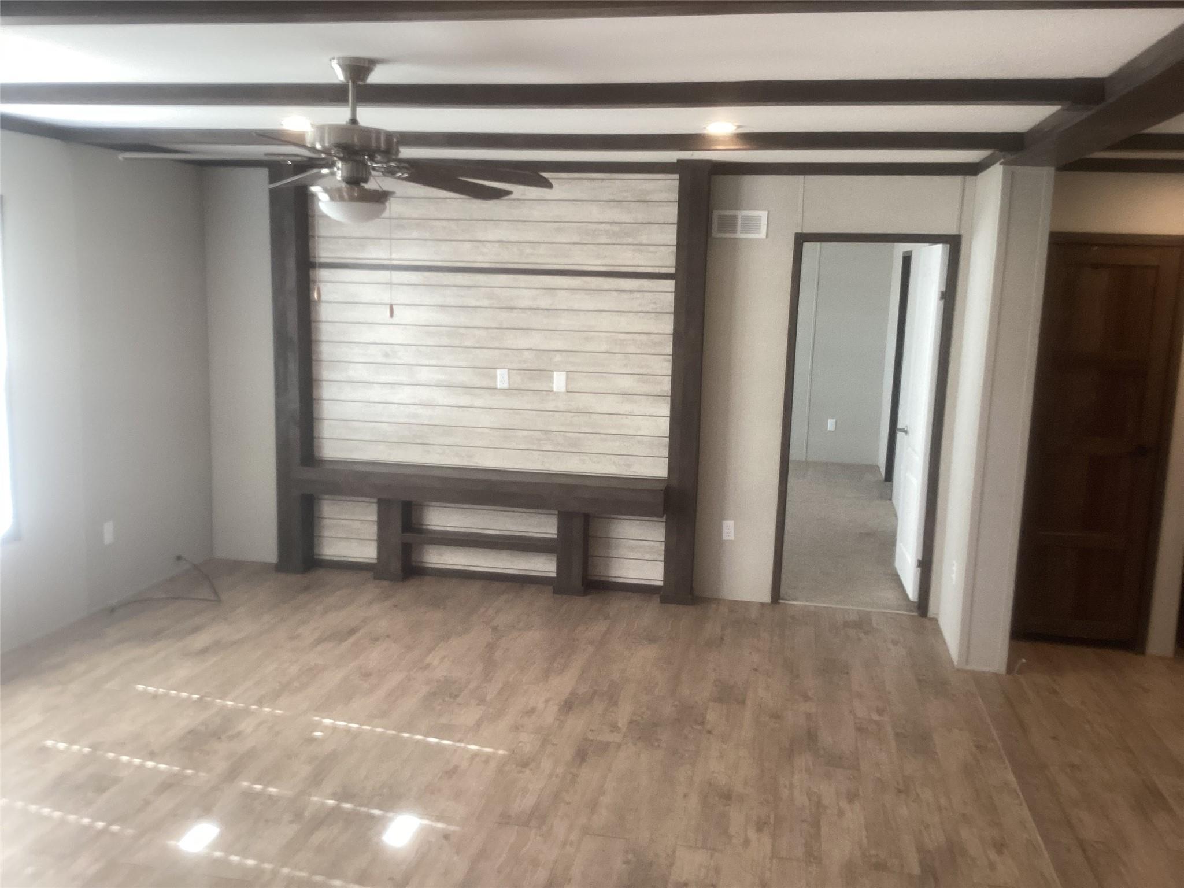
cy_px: 444
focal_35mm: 31
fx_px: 1060
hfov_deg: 58.4
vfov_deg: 45.4
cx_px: 592
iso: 80
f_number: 2.4
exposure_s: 1/60
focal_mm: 3.3
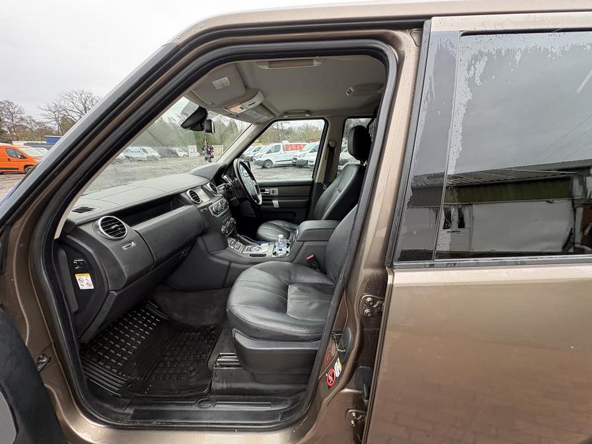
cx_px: 296
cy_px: 222
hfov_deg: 102.1
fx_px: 239
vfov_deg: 85.7
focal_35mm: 14
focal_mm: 2.22
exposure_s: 1/99
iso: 125
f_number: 2.2
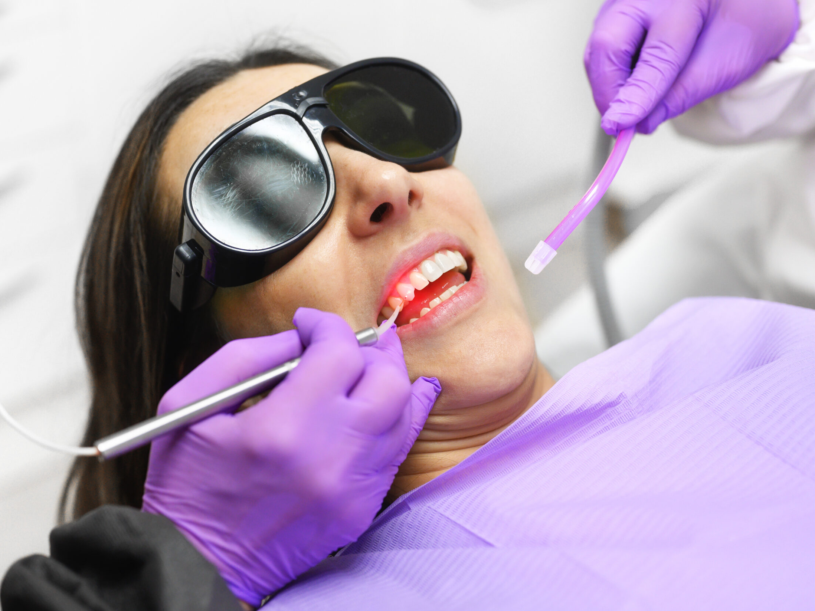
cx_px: 373
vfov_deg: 26.1
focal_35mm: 56
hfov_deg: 34.3
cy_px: 313
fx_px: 1318
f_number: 2.8
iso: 800
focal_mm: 50
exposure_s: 1/500
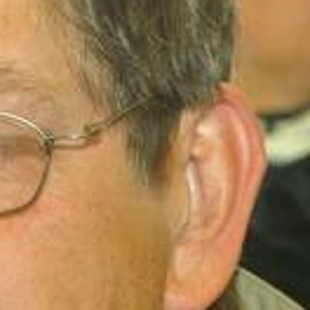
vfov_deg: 4.3
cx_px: -106
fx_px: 4093
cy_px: 372
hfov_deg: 4.3
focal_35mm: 404
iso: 200
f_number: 8
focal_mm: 70
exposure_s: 1/60
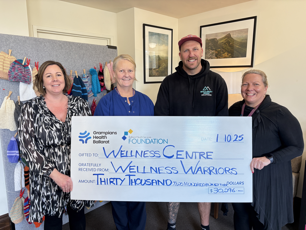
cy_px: 115
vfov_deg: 53.1
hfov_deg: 67.3
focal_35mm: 26
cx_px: 153
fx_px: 230
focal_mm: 5.96
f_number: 1.6
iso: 200
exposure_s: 1/50
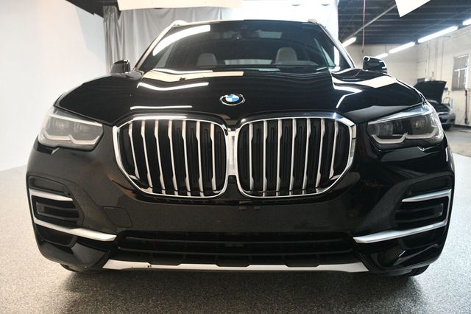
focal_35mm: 30
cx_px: 236
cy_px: 157
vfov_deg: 43.6
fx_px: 392
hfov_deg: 62.0
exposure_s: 1/125
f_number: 3.5
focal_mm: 20
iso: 3200
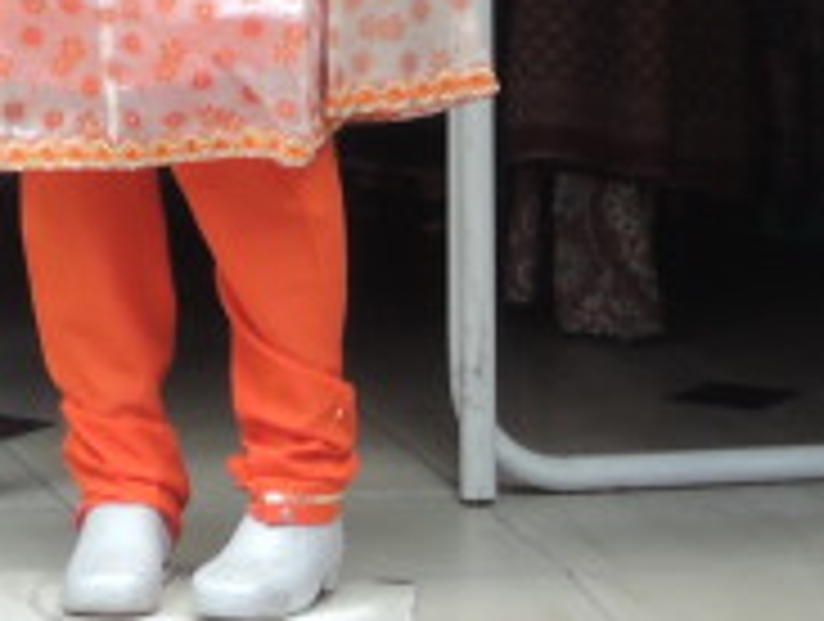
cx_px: -1018
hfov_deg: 5.2
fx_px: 8920
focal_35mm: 374
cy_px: -958
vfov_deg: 3.9
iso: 110
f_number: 5
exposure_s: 1/100
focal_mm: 14.3
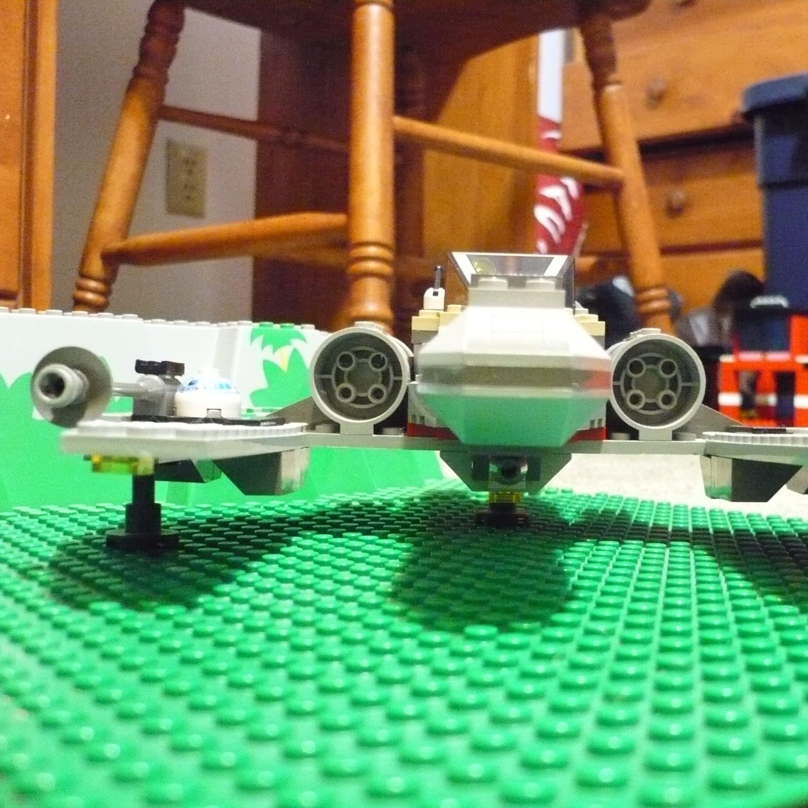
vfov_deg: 40.0
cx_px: 533
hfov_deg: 39.6
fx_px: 1109
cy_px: 411
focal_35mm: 42
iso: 800
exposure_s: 1/4
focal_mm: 5.8
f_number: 2.8
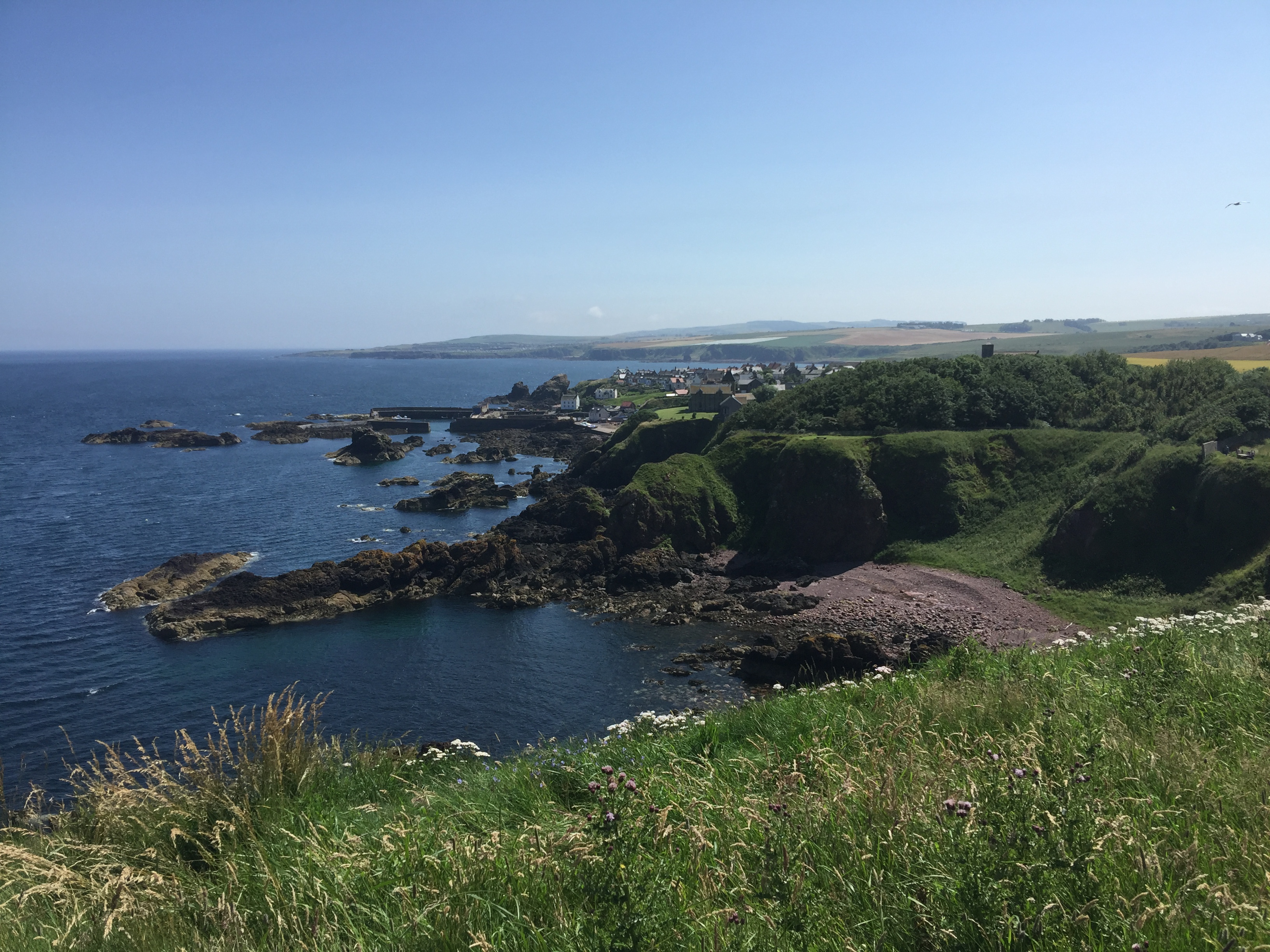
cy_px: 476
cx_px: 635
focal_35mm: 29
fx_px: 1064
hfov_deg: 61.7
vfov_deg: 48.2
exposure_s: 1/2083
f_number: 2.2
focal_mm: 4.15
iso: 32
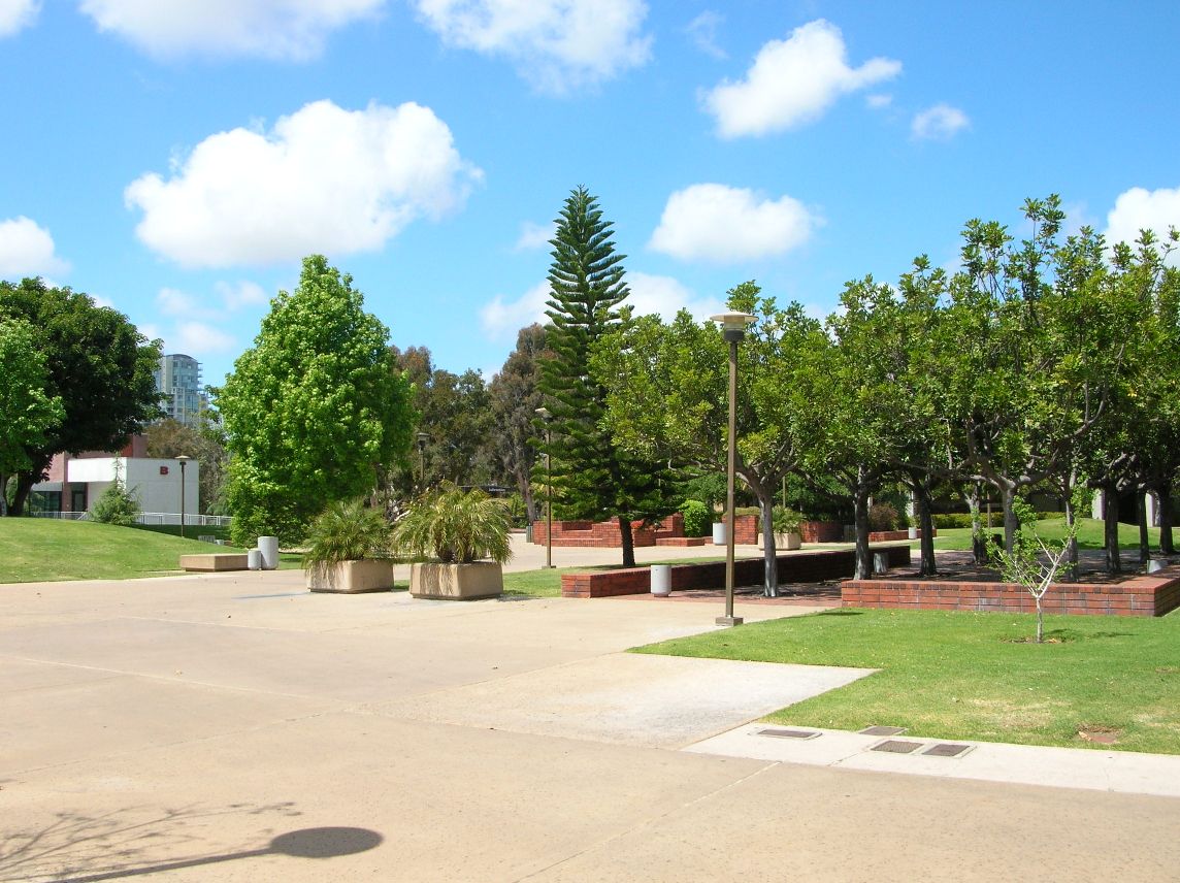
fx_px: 1192
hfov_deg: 52.7
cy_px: 442
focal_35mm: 35
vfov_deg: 40.6
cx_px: 590
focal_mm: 5.8
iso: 50
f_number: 5.6
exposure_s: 1/227
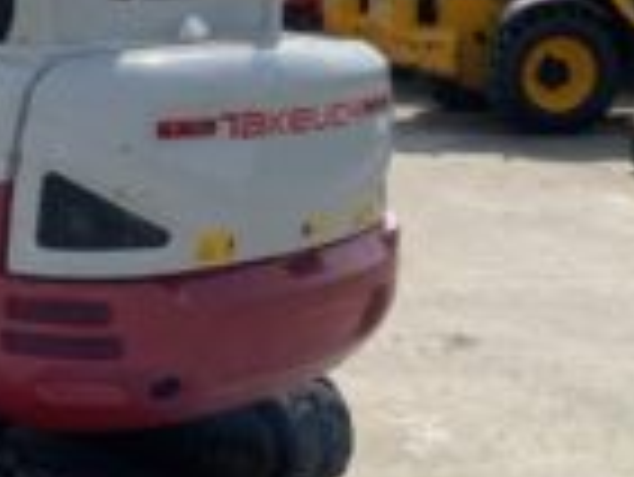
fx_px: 1356
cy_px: 99
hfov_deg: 25.8
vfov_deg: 19.7
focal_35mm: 74
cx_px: 126
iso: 20
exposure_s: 1/2959
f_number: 1.8
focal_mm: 3
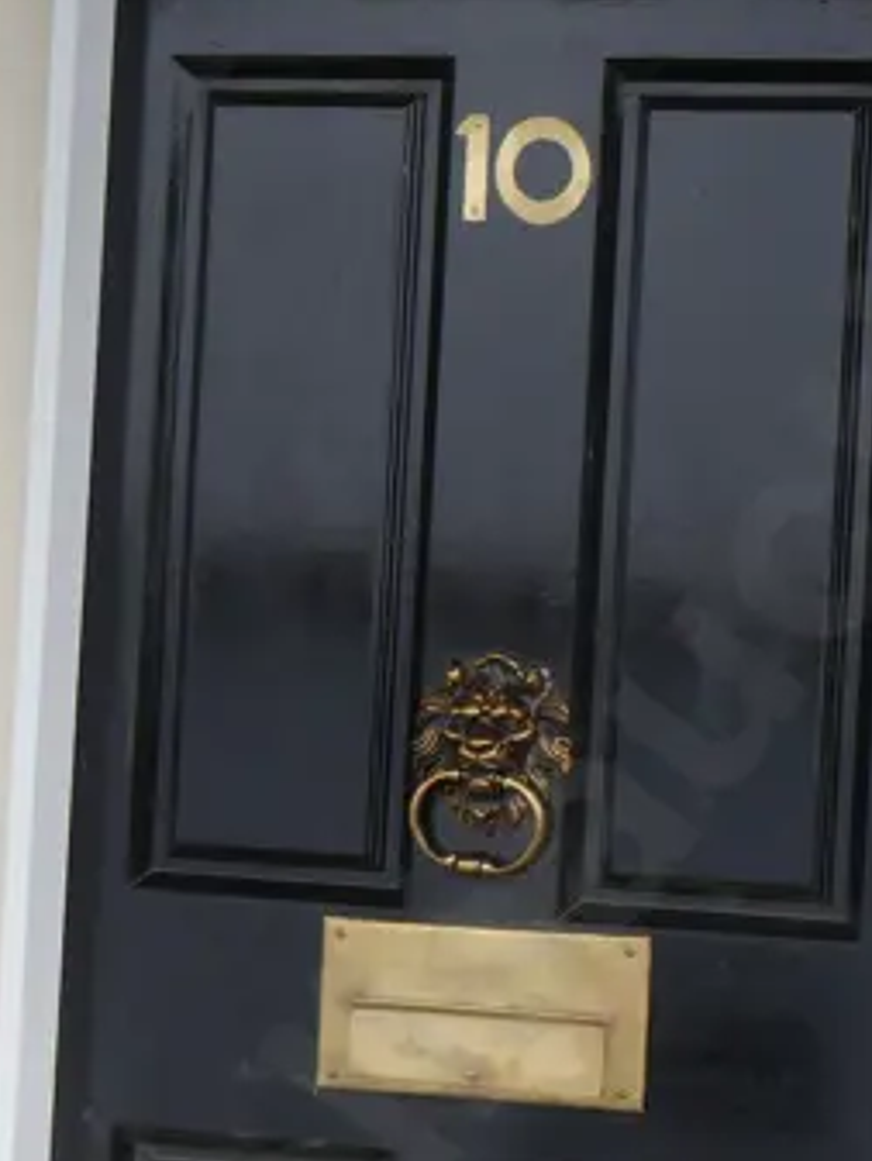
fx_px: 2853
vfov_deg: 23.0
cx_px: 722
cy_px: 672
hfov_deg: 17.2
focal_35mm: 85
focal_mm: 14
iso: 200
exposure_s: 1/250
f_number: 5.6
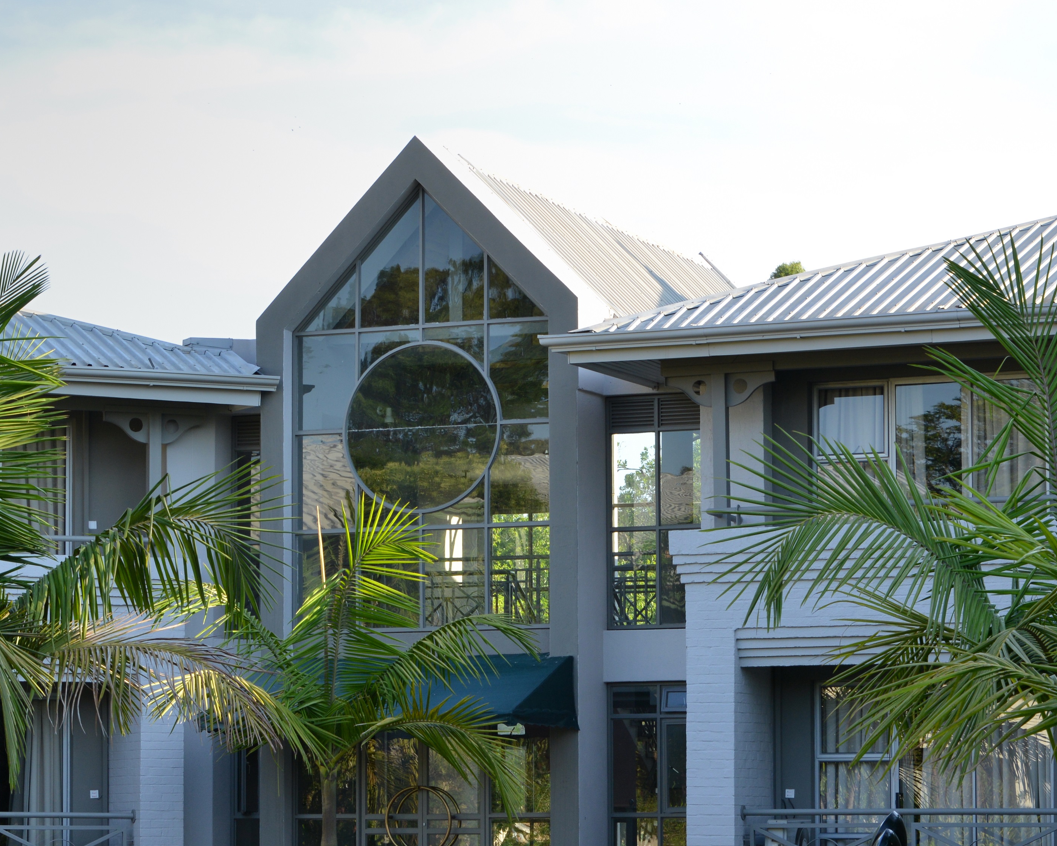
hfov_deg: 16.4
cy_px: 597
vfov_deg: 13.1
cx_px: 314
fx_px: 3660
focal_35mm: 117
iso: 320
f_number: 11
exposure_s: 1/100
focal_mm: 65
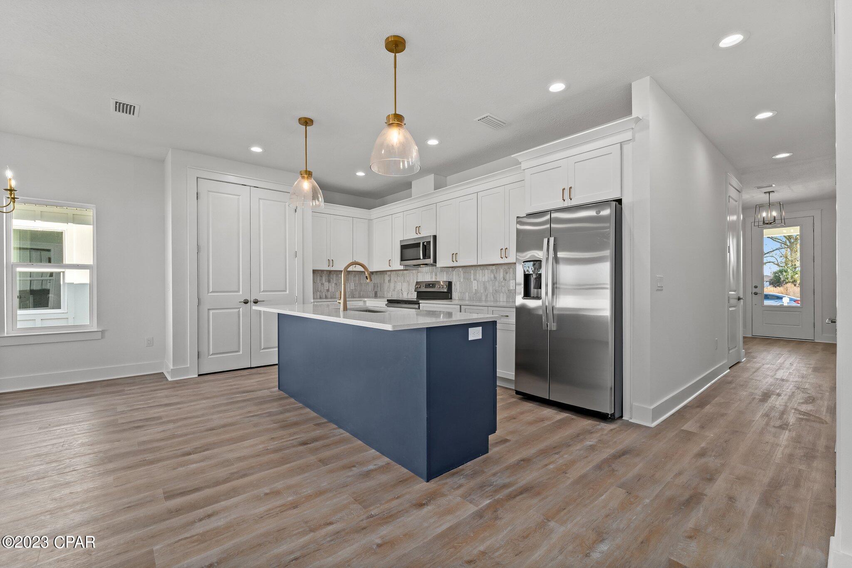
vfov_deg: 76.2
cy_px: 284
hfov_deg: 99.3
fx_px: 362
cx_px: 426
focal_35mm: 15
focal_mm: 15.3
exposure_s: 1/8
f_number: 8
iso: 400
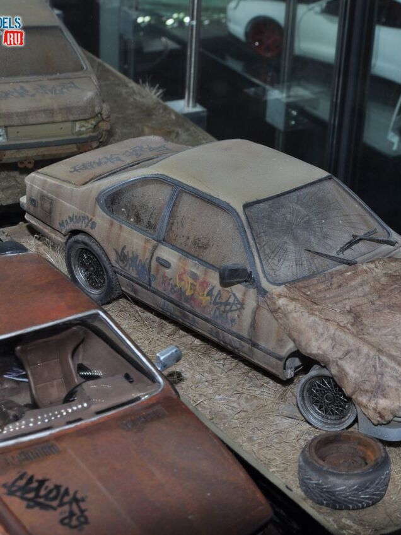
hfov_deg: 16.9
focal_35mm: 87
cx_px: 313
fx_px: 1344
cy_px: 268
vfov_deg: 22.5
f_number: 11
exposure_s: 1/200
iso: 200
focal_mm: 40
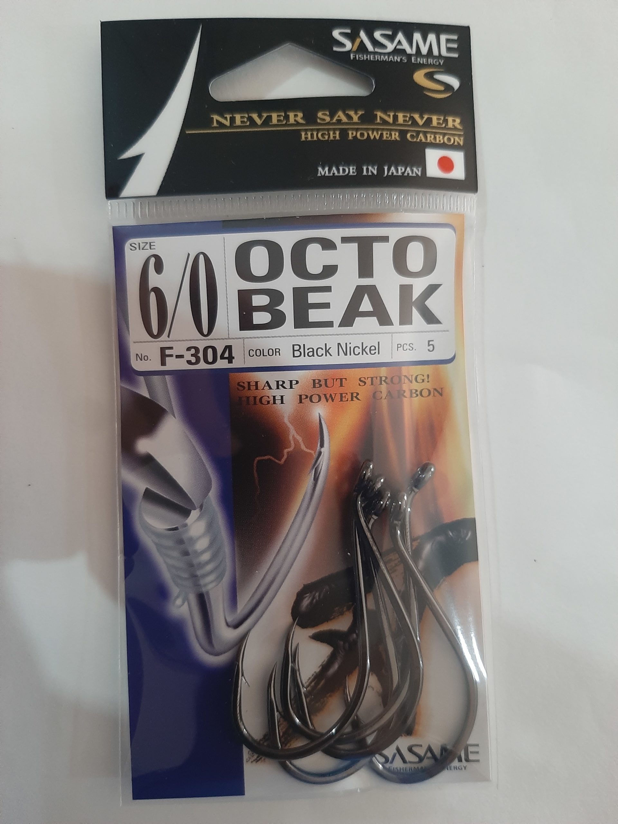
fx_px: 619
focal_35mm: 26
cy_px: 412
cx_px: 309
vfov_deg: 67.3
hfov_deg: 53.1
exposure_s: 1/33
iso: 160
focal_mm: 3.93
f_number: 1.7
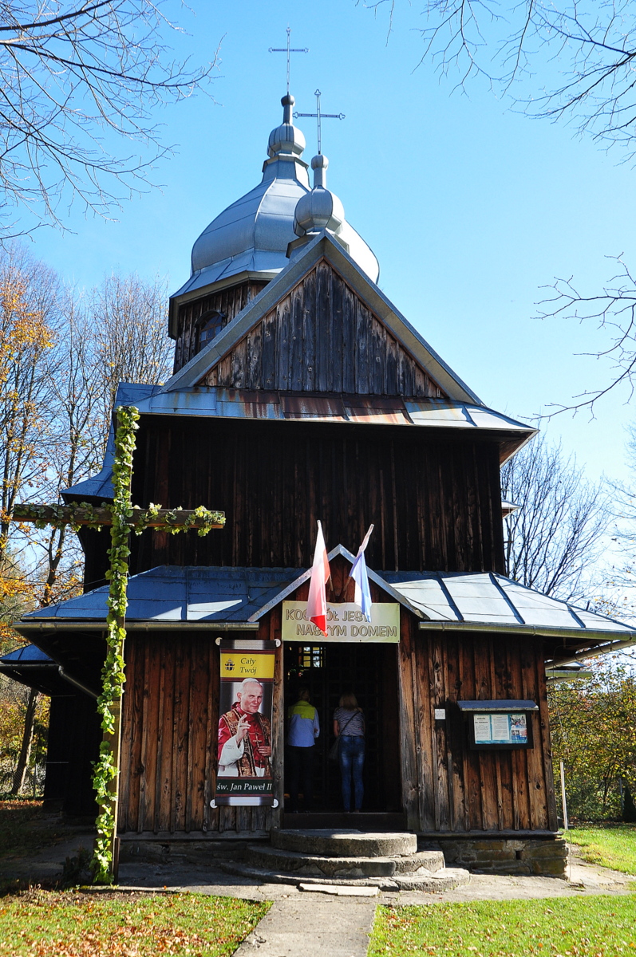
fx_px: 996
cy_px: 478
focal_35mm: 38
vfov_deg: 51.3
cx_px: 318
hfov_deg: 35.4
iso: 400
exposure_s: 1/250
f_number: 8
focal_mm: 25
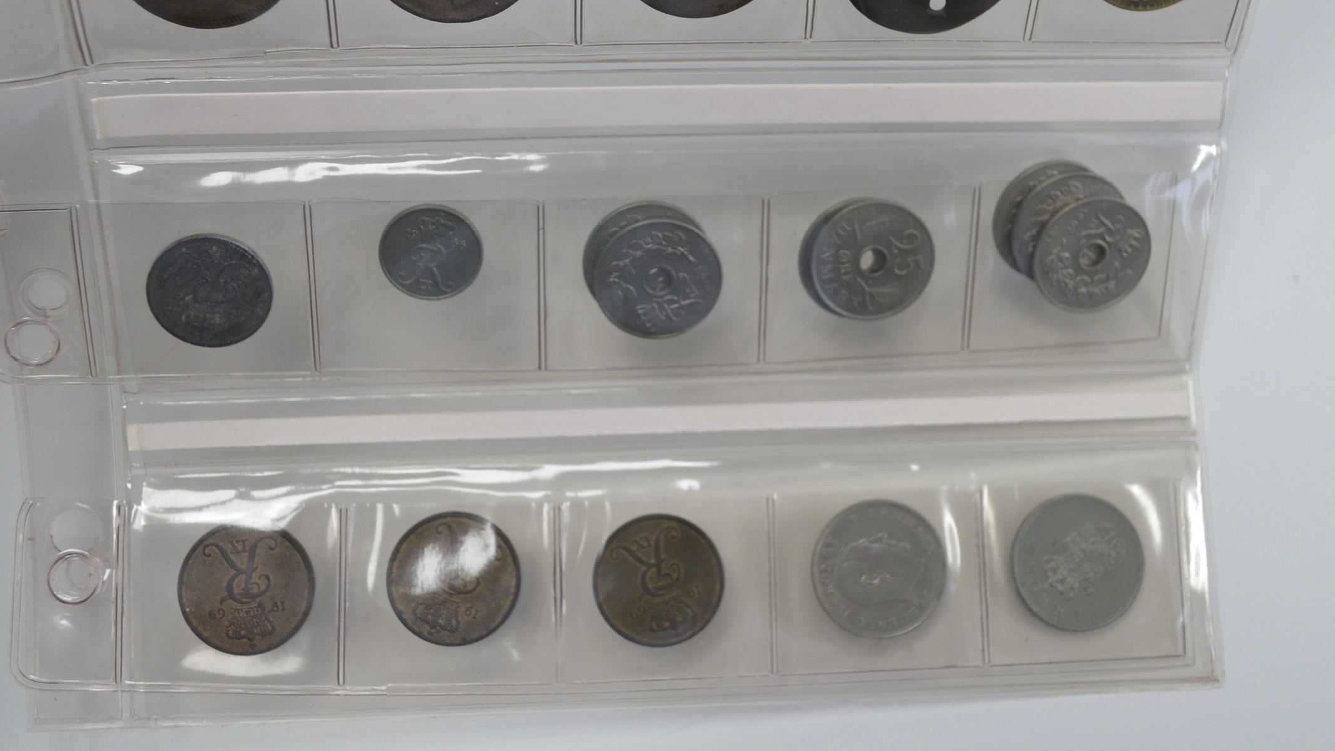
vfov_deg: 29.5
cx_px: 692
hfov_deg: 50.5
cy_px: 250
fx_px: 1416
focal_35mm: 40
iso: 400
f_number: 5
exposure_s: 1/100
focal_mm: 22
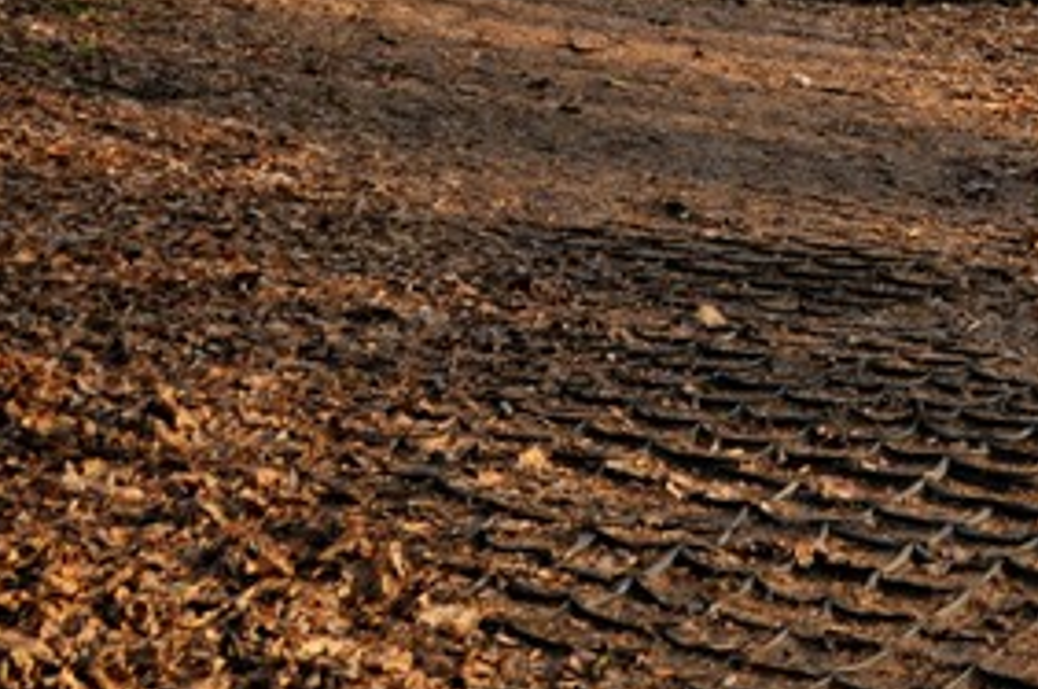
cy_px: 193
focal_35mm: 115
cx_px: 1620
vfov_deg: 11.8
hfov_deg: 16.1
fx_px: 3310
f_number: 7.1
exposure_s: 1/100
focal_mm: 24
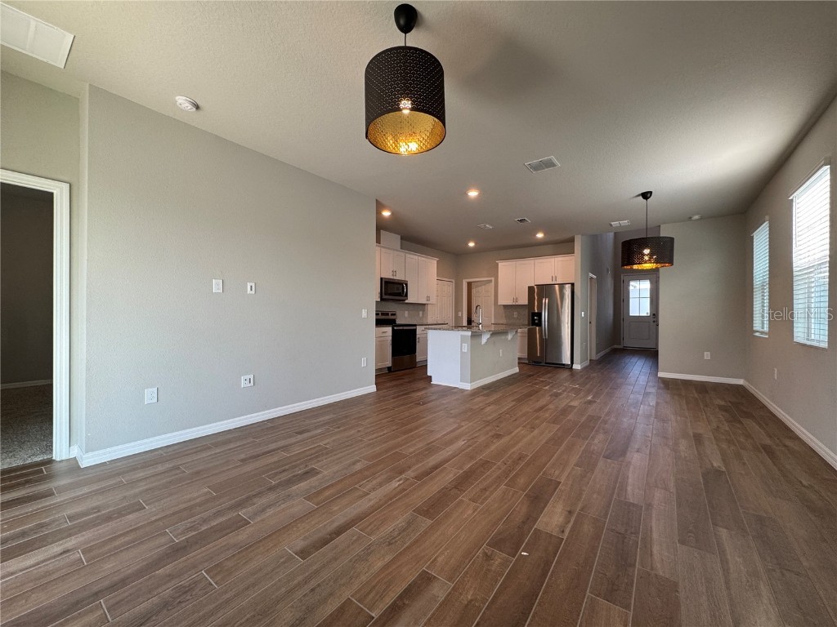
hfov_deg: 102.1
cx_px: 418
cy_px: 314
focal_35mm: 14
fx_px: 339
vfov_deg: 85.7
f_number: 2.2
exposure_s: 1/120
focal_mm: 2.22
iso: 160
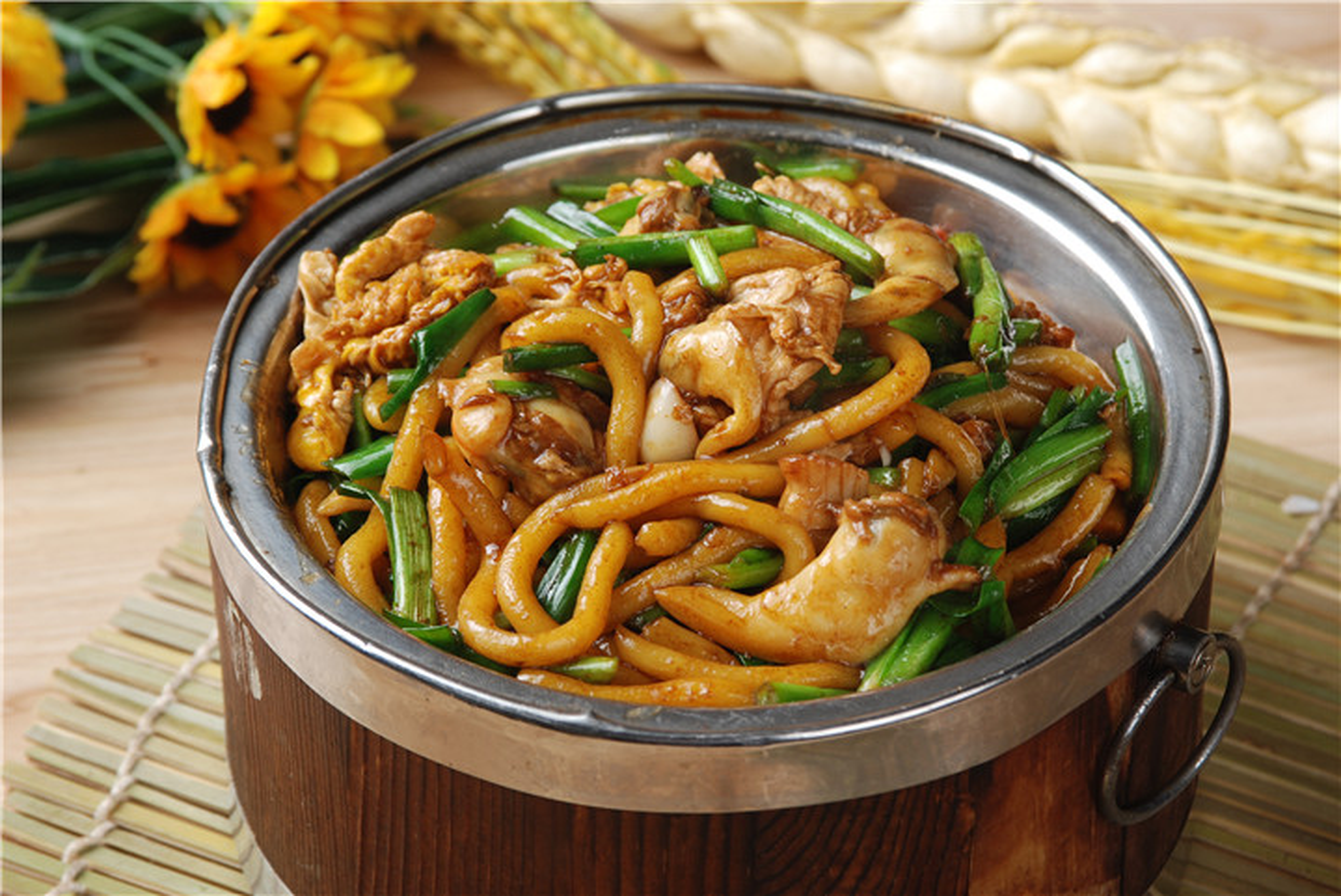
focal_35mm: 158
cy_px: 448
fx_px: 5870
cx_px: 670
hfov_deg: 13.0
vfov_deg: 8.7
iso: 100
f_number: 9
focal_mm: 105
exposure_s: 1/125
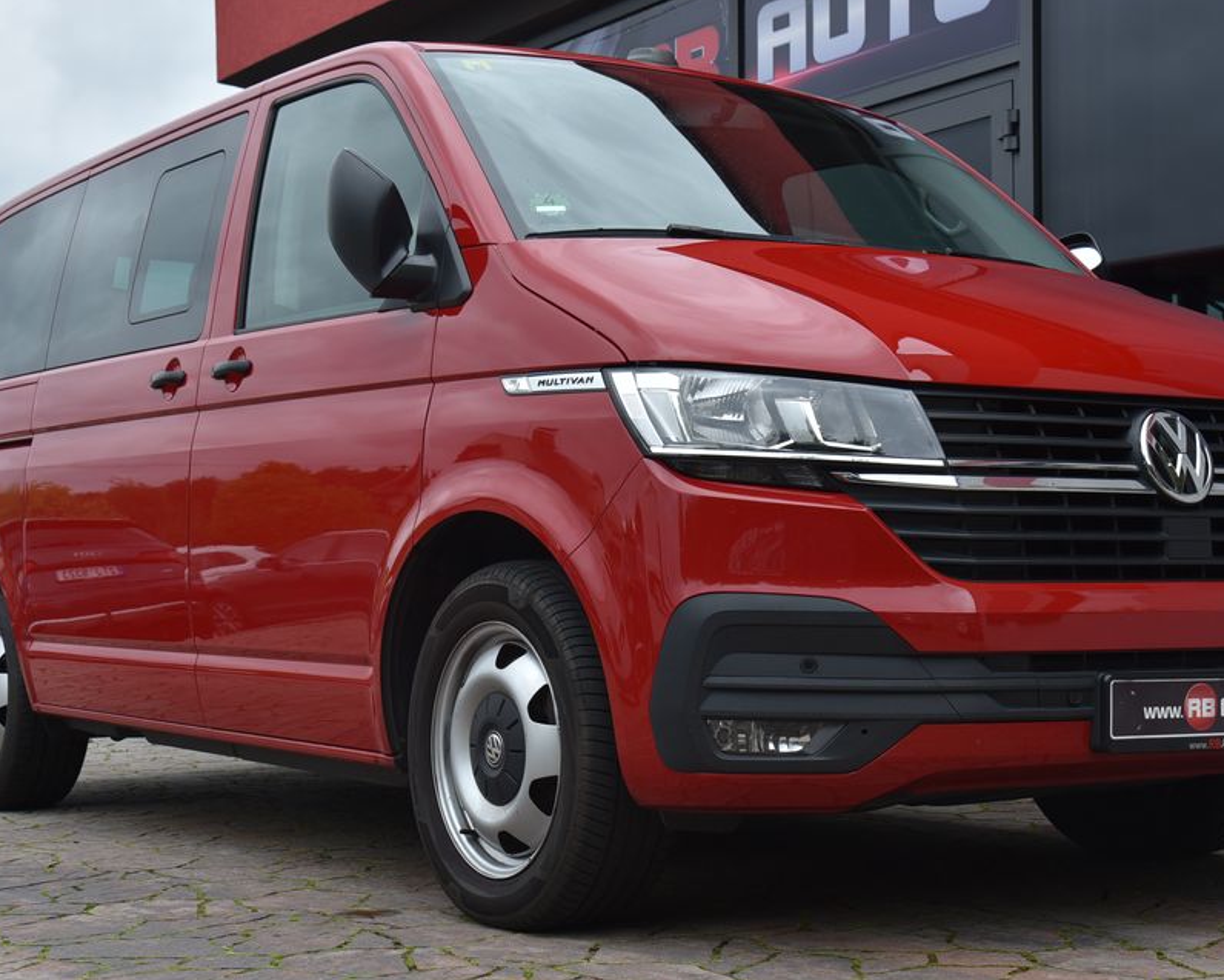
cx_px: 652
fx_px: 2101
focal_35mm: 58
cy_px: 463
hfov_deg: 32.5
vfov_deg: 26.2
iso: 500
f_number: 7.1
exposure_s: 1/200
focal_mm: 48
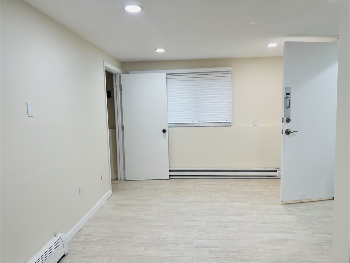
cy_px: 132
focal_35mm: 26
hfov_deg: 67.3
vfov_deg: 53.1
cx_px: 175
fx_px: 263
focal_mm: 5.96
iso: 80
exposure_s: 1/120
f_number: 1.6
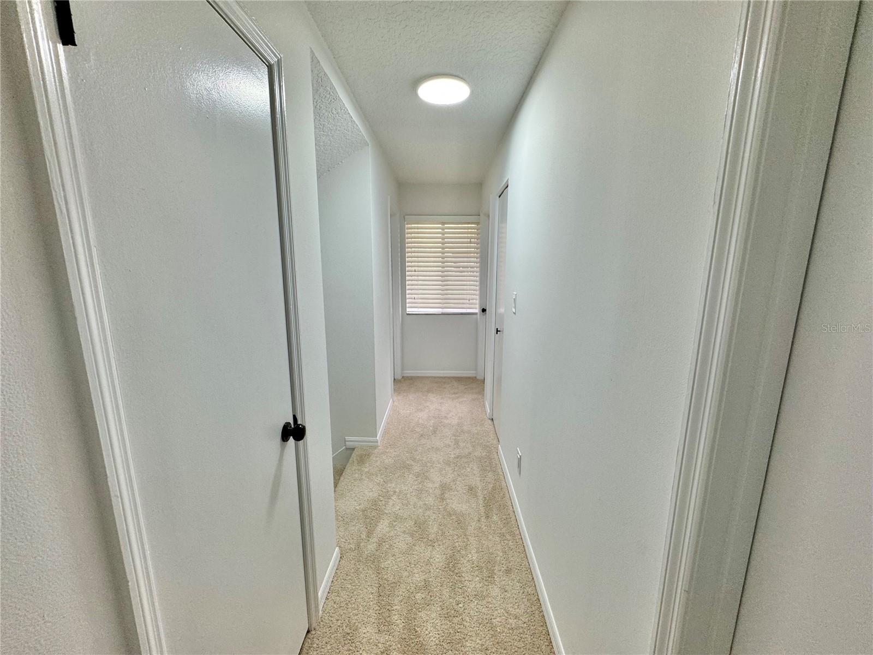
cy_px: 328
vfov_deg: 85.7
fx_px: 353
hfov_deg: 102.1
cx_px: 436
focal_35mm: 14
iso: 125
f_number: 2.2
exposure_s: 1/120
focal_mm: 2.22
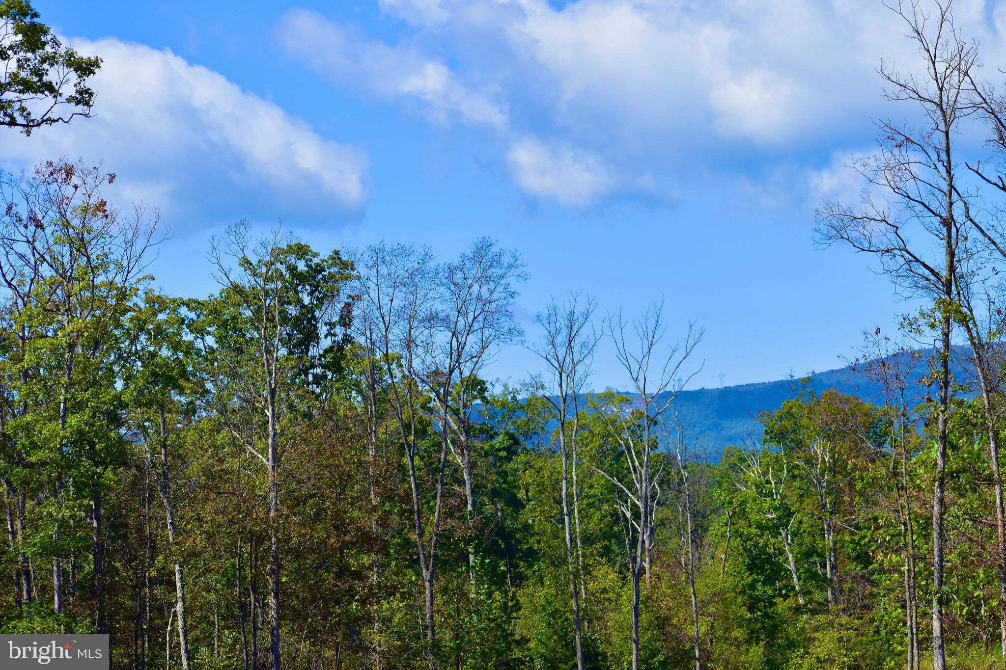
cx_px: 503
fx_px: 3018
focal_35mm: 108
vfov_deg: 12.7
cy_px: 335
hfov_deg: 18.9
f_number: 6.3
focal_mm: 72
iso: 100
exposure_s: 1/500
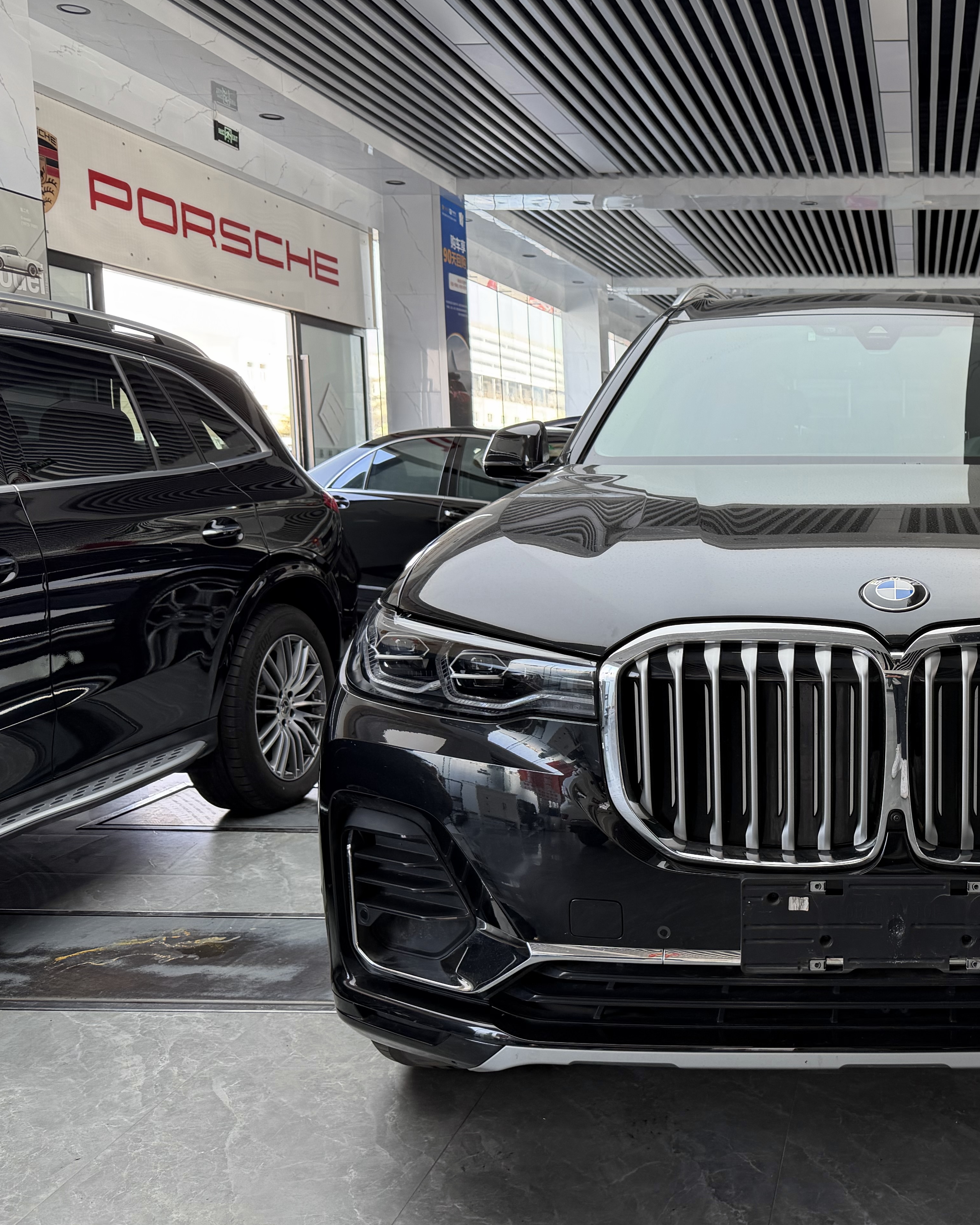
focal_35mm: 35
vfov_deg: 51.5
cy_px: 639
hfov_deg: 39.2
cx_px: 882
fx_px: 1269
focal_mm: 6.76
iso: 64
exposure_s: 1/121
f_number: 1.78
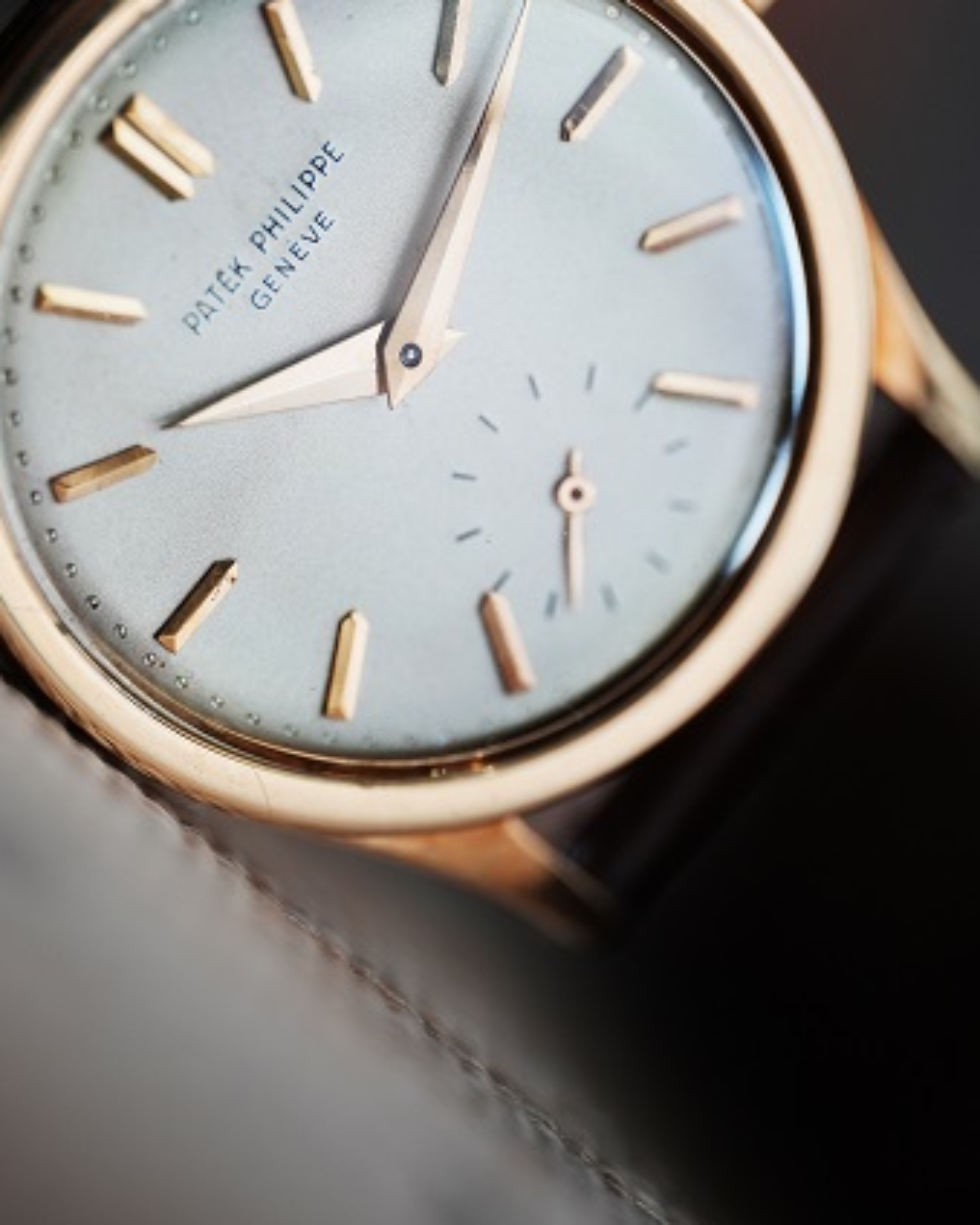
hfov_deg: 9.5
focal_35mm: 163
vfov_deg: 11.8
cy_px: 316
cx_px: 327
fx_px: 5912
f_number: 2.8
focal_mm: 105
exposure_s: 1/250
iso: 500
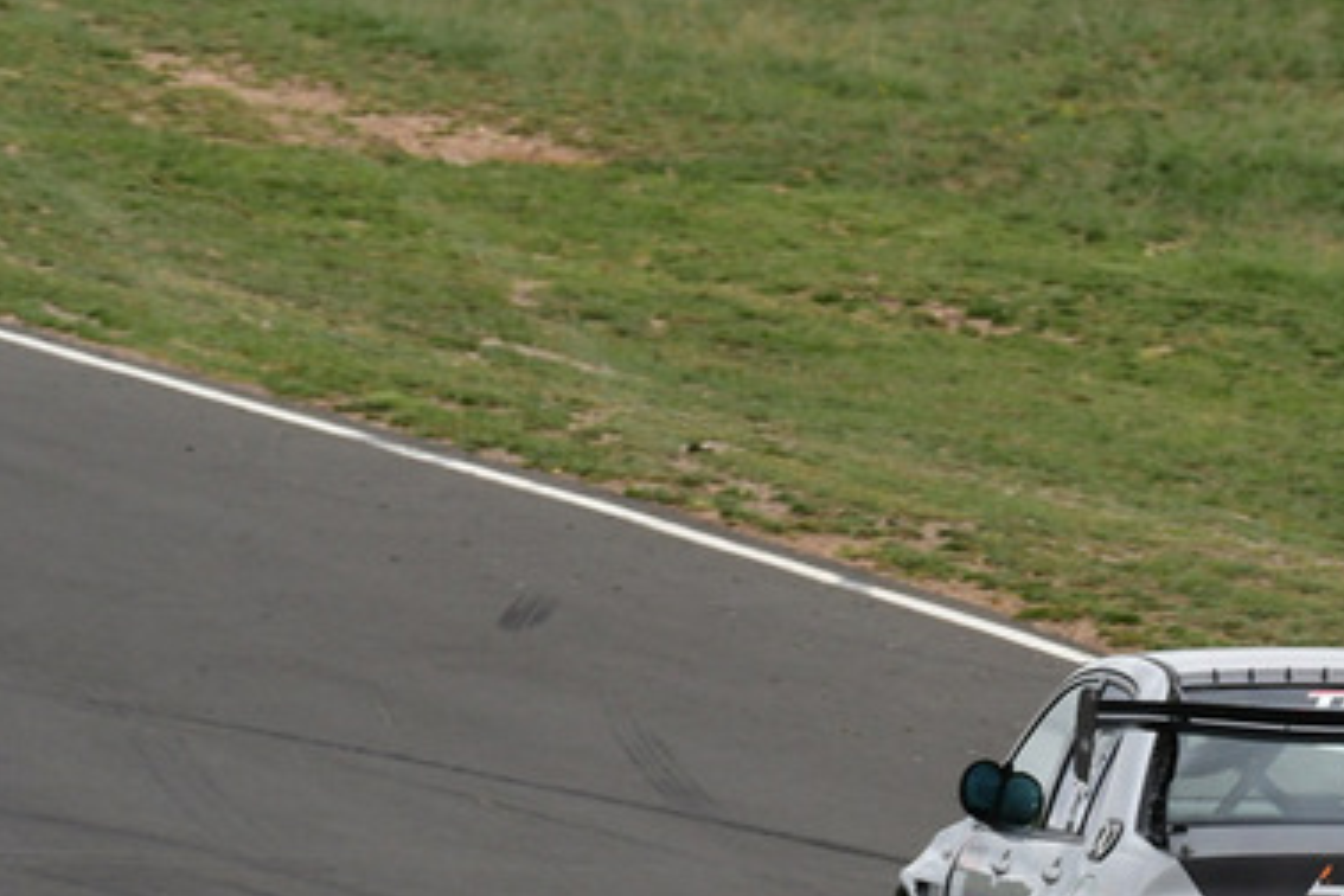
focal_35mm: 1301
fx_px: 48567
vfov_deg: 1.1
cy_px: 690
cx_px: 1163
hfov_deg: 1.6
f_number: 11
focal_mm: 410
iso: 800
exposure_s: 1/640
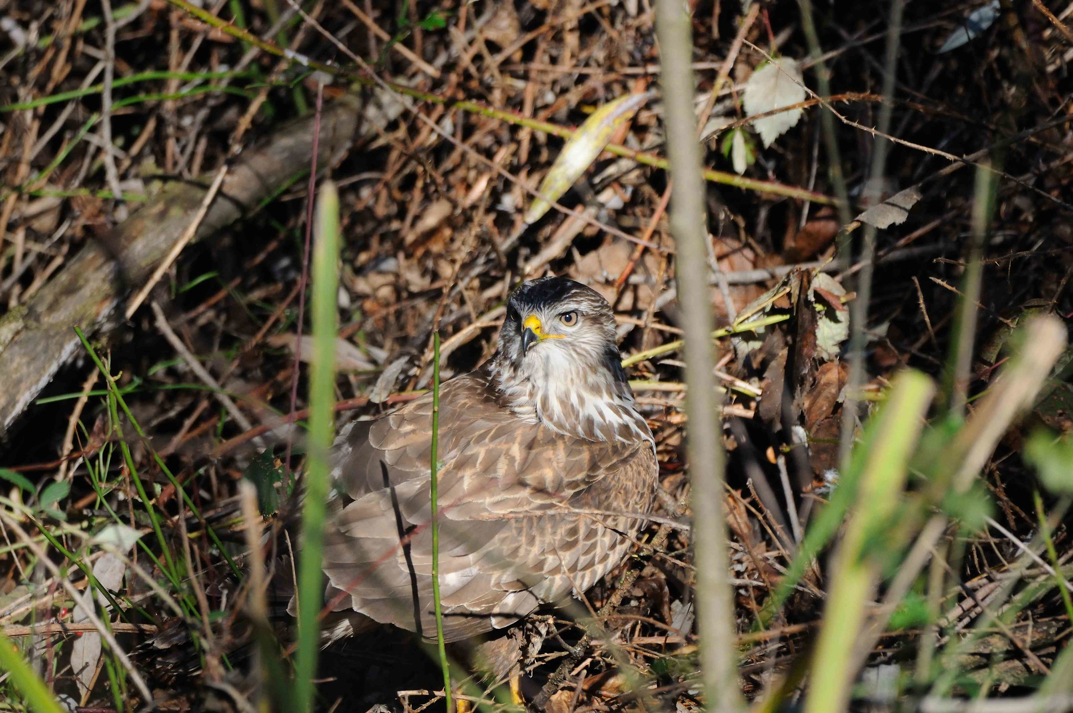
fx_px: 24559
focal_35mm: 825
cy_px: 356
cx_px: 536
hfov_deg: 2.5
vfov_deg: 1.7
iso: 800
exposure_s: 1/1250
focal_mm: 550
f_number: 6.3
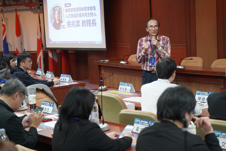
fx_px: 439
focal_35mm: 70
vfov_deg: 19.5
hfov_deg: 28.8
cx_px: 113
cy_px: 76
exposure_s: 1/160
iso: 1250
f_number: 4
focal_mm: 70
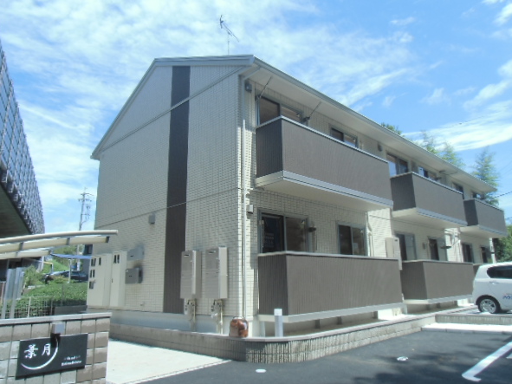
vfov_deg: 53.0
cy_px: 194
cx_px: 260
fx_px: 384
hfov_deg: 67.3
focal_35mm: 26
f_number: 3
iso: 64
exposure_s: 1/500
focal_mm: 4.24
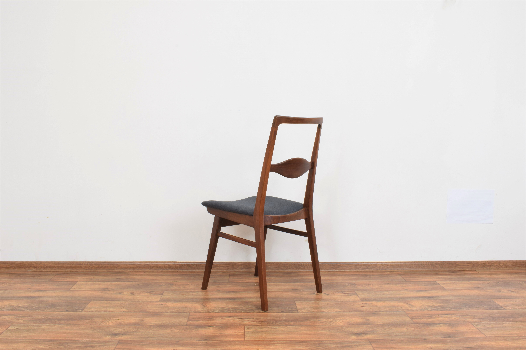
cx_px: 263
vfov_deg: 36.9
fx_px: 526
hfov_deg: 53.1
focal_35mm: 36
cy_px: 175
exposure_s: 4
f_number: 25
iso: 100
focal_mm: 24
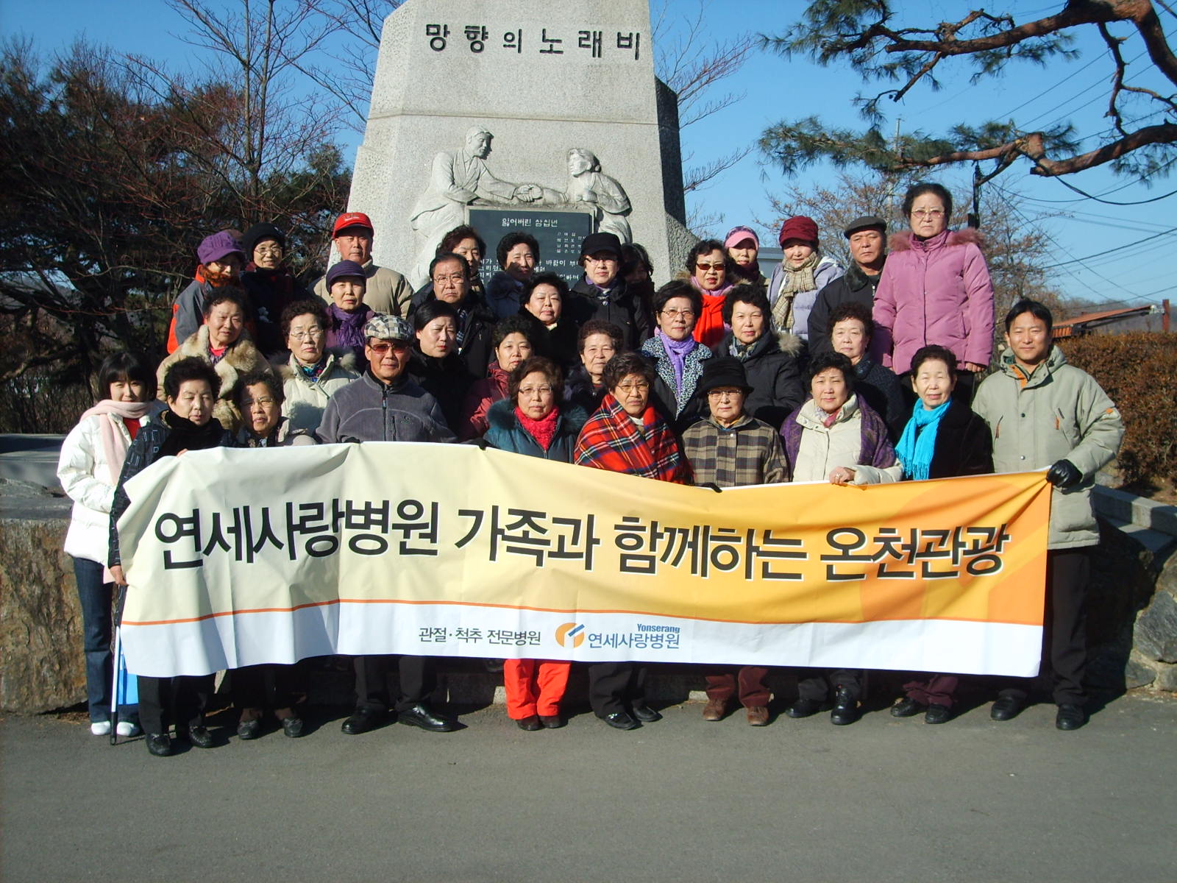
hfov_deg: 43.9
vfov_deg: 33.6
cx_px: 588
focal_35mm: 43
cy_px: 442
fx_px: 1462
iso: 50
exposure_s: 1/180
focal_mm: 7.2
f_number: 7.7
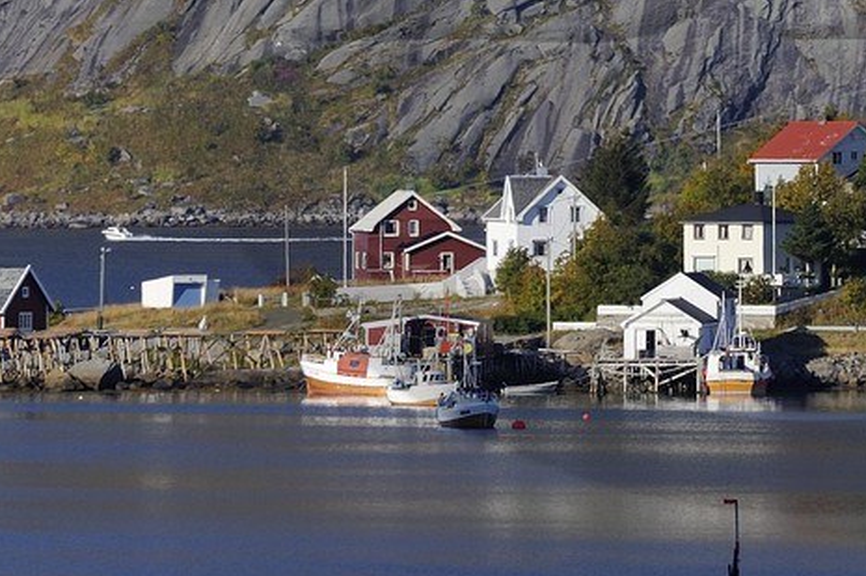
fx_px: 16533
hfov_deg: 3.0
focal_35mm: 688
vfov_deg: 2.0
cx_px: 818
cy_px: -263
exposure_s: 1/320
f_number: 11
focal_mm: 200
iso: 200
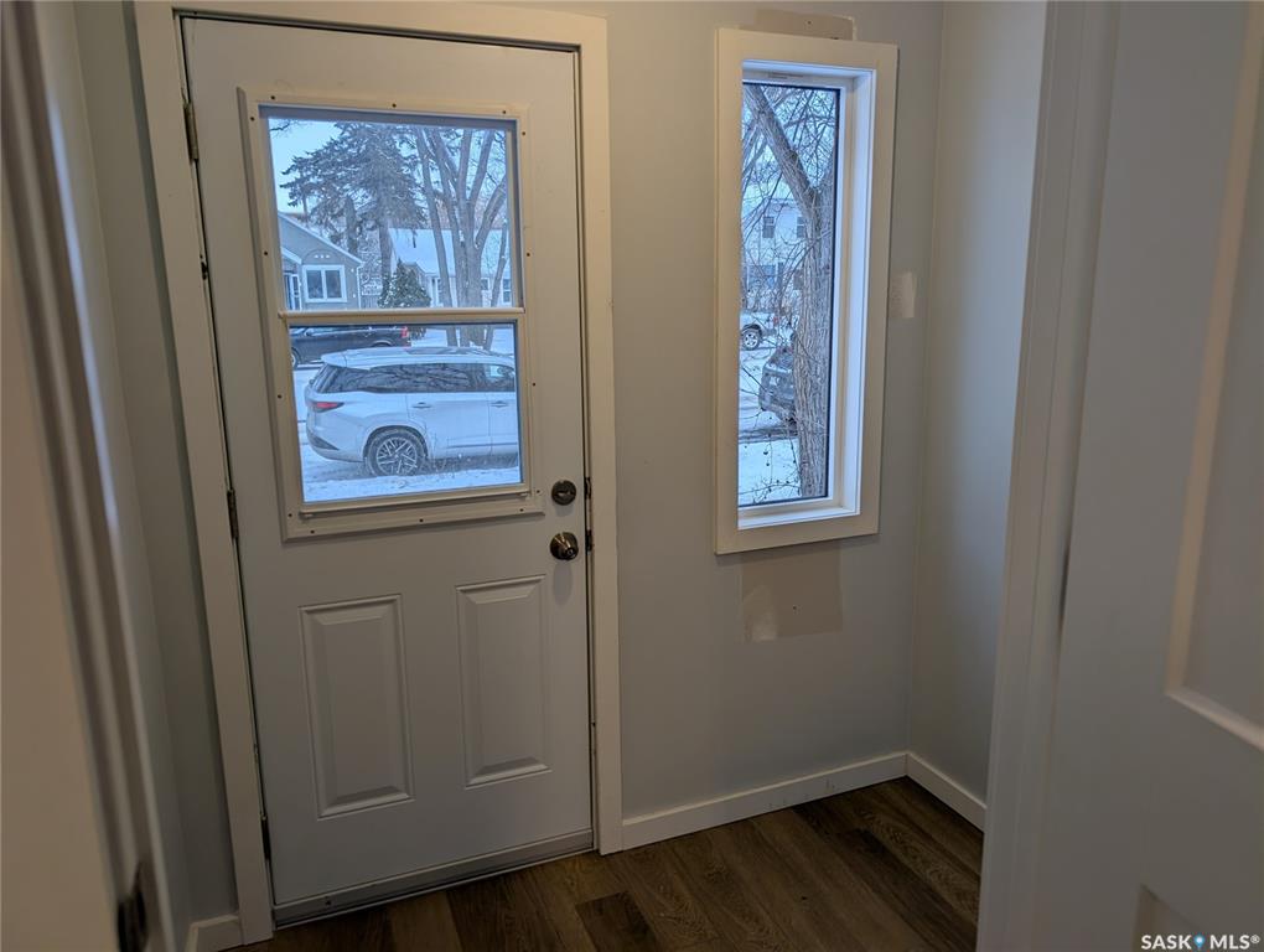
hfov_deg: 71.5
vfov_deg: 56.9
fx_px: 878
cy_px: 476
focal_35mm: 24
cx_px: 632
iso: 28
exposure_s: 1/60
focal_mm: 6.9
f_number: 1.68
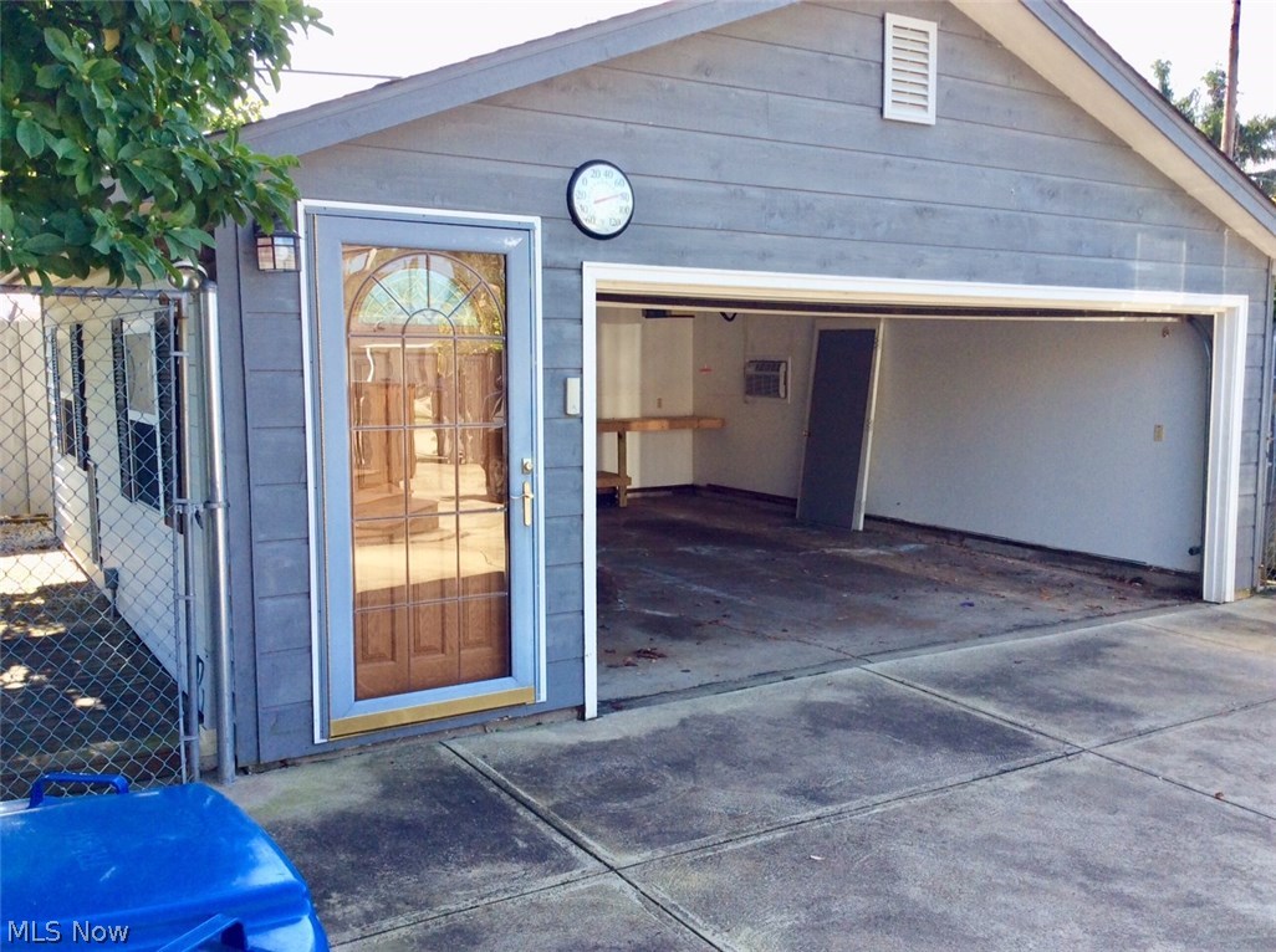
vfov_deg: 44.0
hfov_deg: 56.9
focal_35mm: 32
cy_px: 476
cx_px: 638
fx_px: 1178
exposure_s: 1/197
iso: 32
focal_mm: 3.3
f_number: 2.4
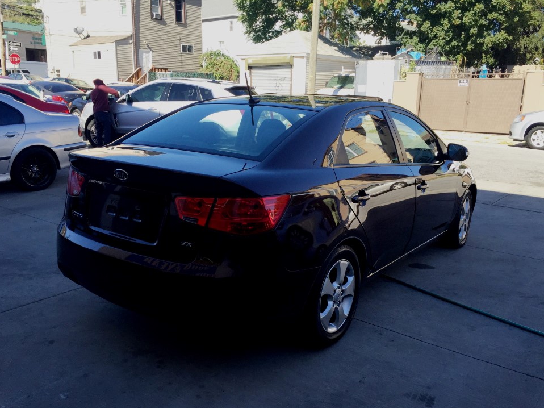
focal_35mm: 31
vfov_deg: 45.4
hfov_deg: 58.3
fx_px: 487
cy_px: 214
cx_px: 258
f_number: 2.2
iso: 32
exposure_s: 1/746
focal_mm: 4.15
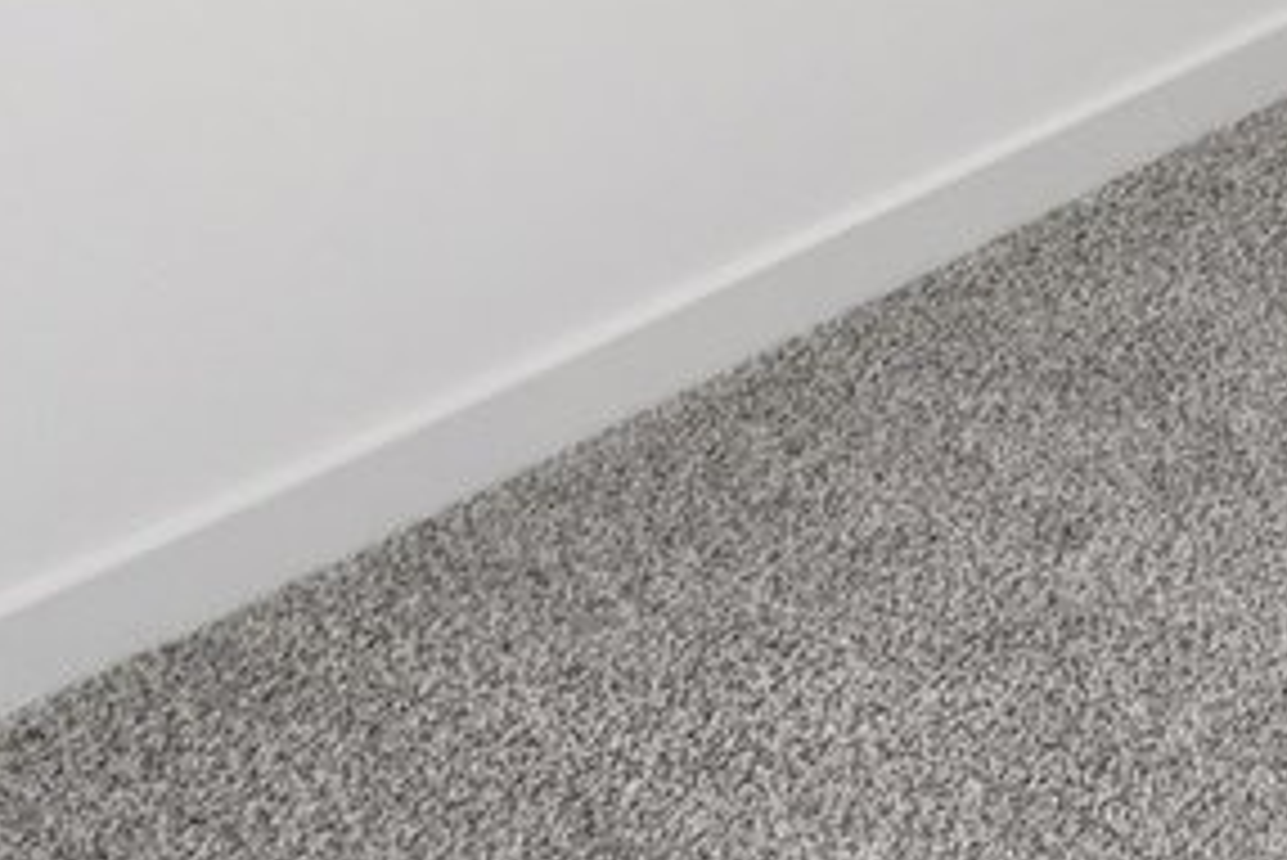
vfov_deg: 12.7
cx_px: 2342
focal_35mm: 85
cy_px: -1162
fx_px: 3040
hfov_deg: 18.5
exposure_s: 1/30
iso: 100
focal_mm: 10
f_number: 8
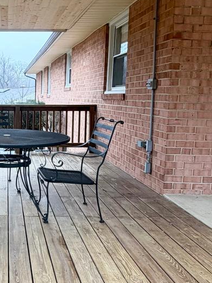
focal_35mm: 41
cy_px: 124
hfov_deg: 32.6
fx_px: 335
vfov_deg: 45.7
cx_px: 5
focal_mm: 2.22
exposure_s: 1/121
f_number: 2.2
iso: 64
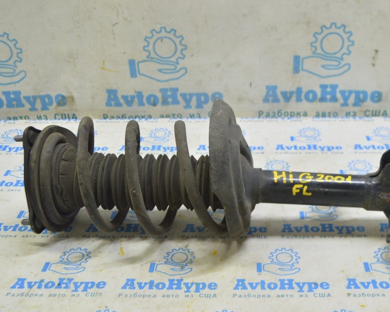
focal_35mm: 49
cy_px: 162
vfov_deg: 31.1
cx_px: 237
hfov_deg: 38.2
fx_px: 561
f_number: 5.6
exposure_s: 1/20
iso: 400
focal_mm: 27
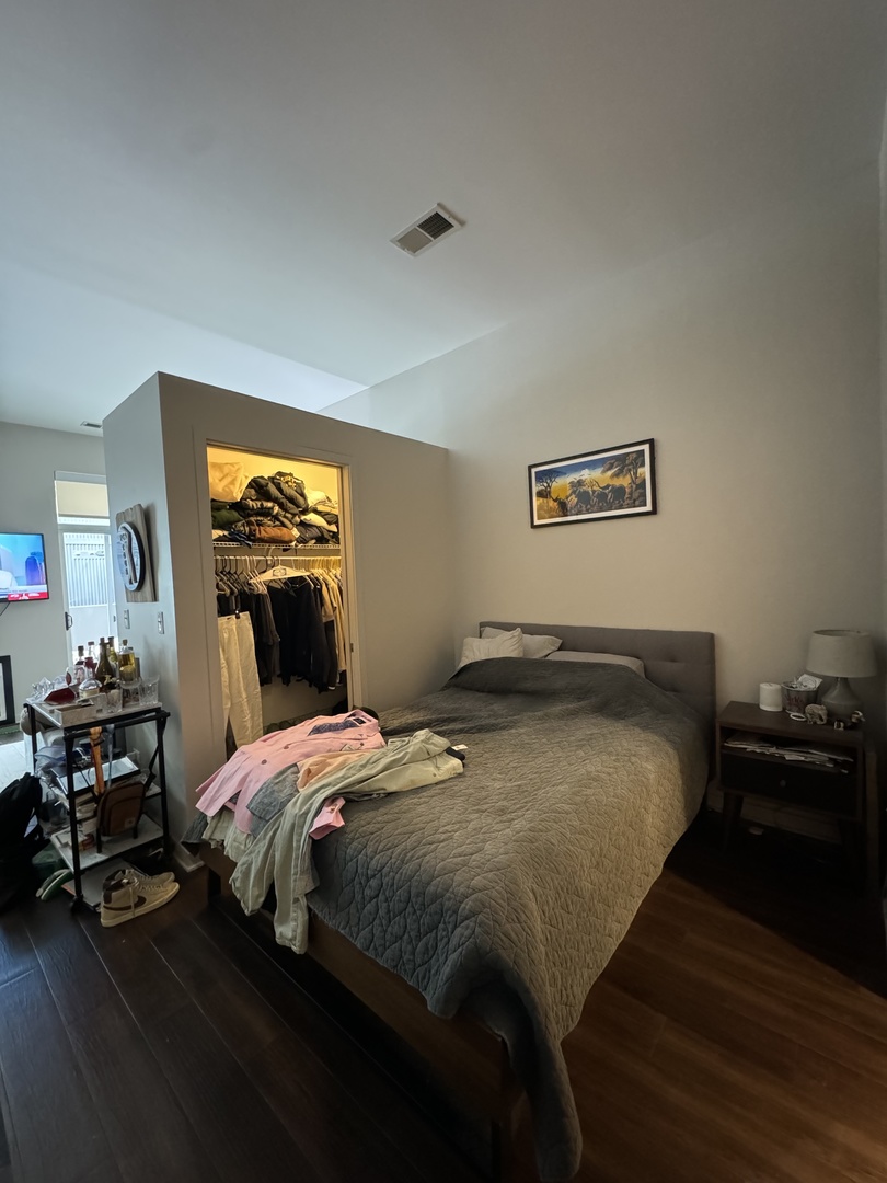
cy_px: 592
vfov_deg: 102.1
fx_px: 478
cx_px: 444
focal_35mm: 14
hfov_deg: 85.7
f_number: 2.2
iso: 1250
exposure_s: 1/60
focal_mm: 2.22
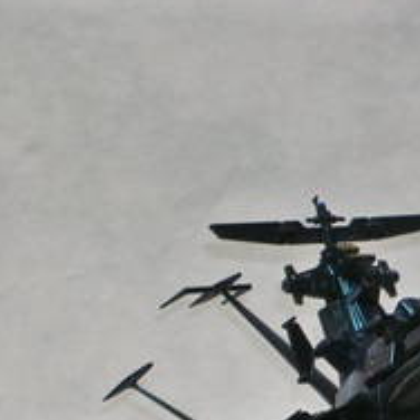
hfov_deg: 6.1
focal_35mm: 283
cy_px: 331
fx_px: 3885
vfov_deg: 6.2
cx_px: 603
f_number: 4.7
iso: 104
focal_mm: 15.7
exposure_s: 1/3.6
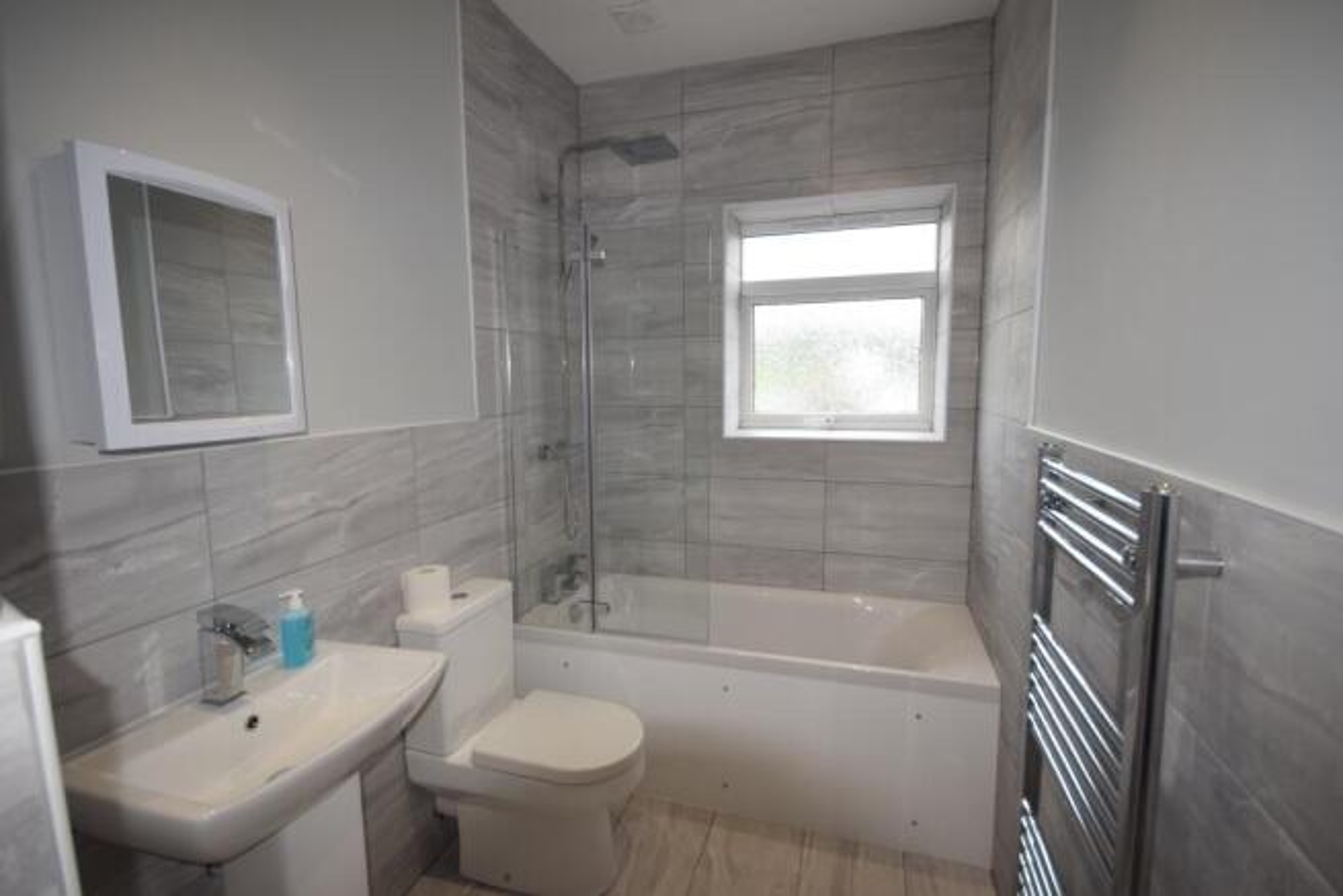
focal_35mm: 16
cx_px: 672
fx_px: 616
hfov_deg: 95.0
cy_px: 448
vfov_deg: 72.1
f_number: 5.6
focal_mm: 11
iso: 640
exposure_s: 1/125
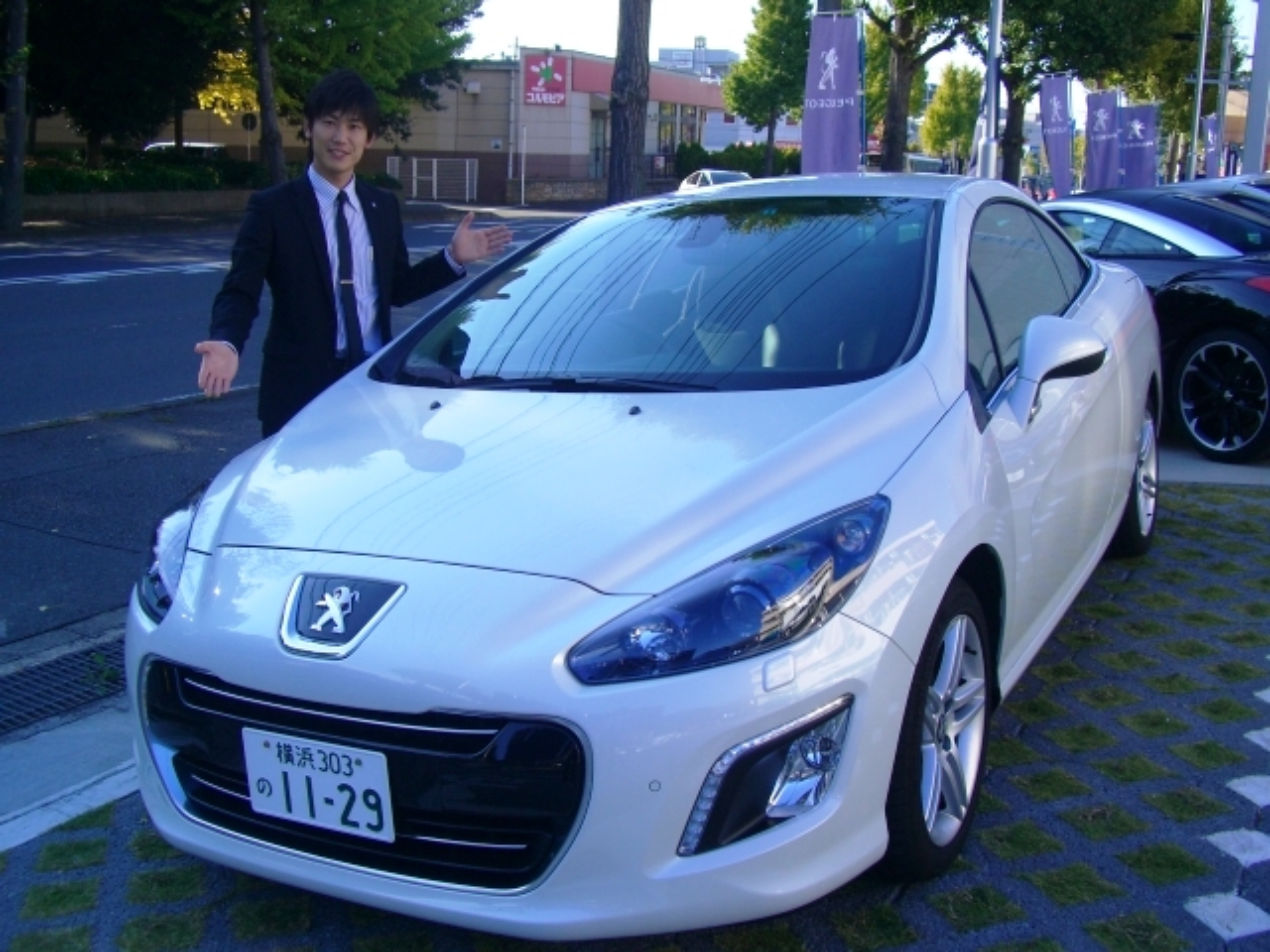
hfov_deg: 49.0
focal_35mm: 38
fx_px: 1394
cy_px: 476
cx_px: 635
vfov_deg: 37.7
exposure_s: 1/100
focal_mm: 7.9
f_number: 5.6
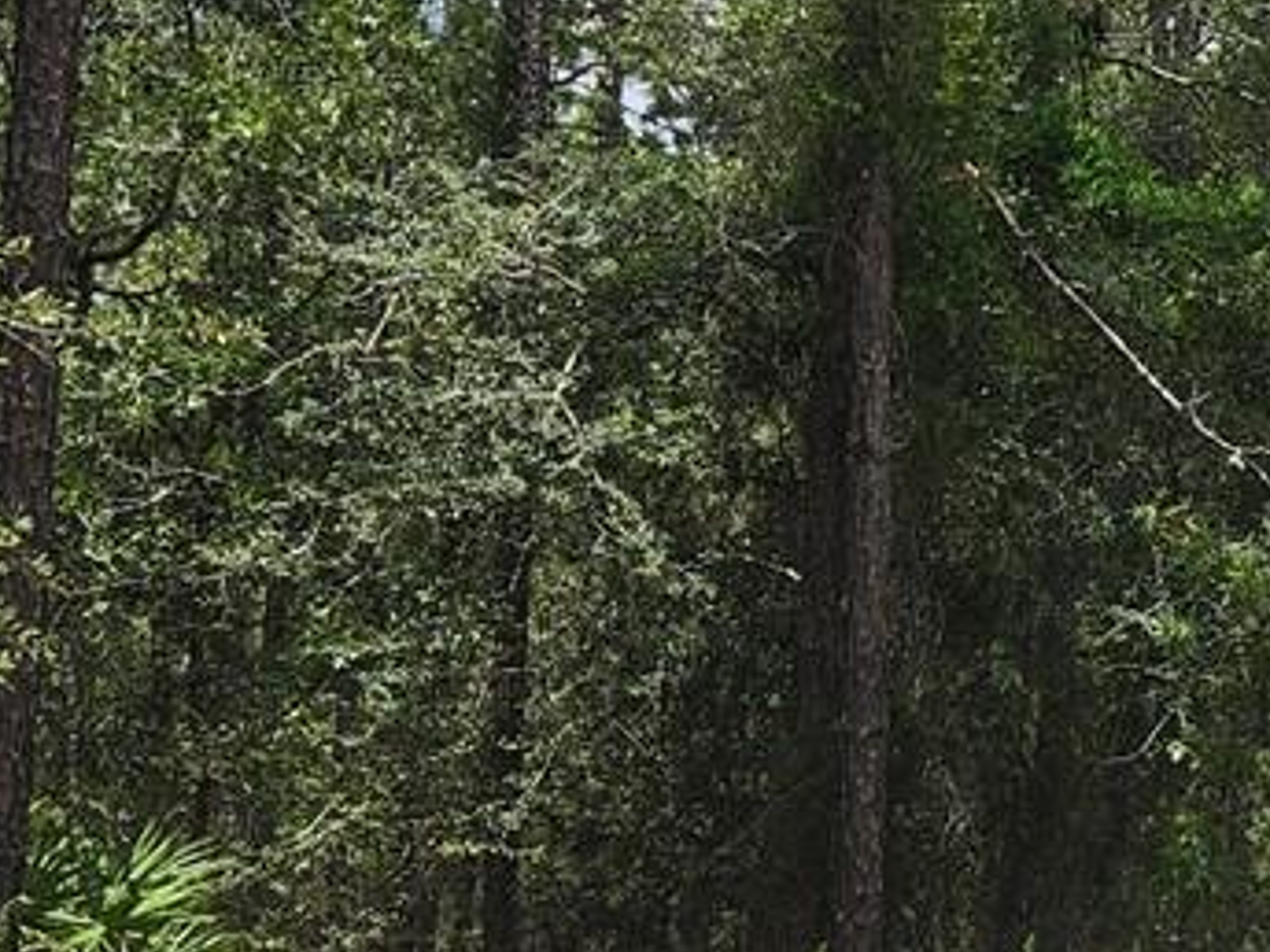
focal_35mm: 107
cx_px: 1506
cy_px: 369
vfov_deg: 13.8
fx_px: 3926
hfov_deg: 17.5
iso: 20
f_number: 1.8
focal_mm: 5.4
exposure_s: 1/1839
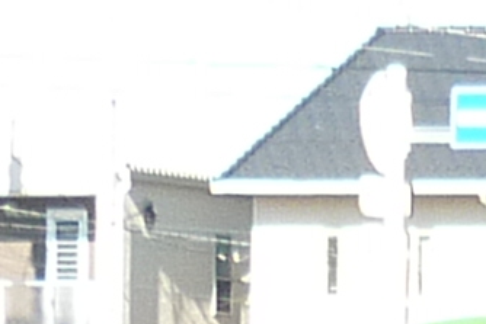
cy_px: 1087
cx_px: 893
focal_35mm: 440
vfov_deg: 3.1
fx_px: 5942
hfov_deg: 4.6
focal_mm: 6.4
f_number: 3
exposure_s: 1/320
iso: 80
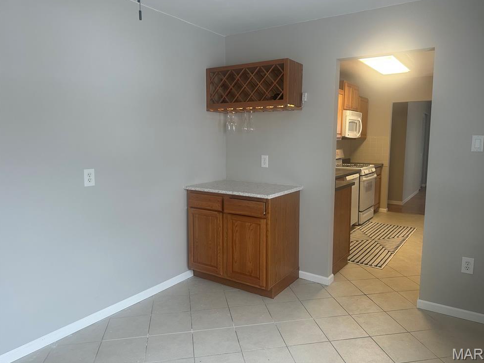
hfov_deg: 69.4
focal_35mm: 25
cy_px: 175
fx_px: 350
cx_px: 250
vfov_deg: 54.9
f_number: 1.78
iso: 160
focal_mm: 6.86
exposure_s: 1/118
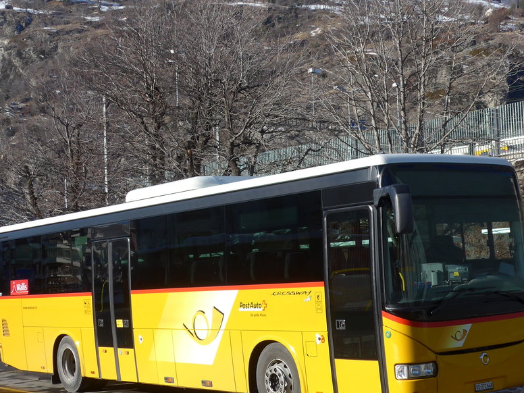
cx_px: 268
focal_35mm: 68
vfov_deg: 21.6
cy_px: 242
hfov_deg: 28.6
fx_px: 1029
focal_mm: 9
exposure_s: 1/1300
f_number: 2.8
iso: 80
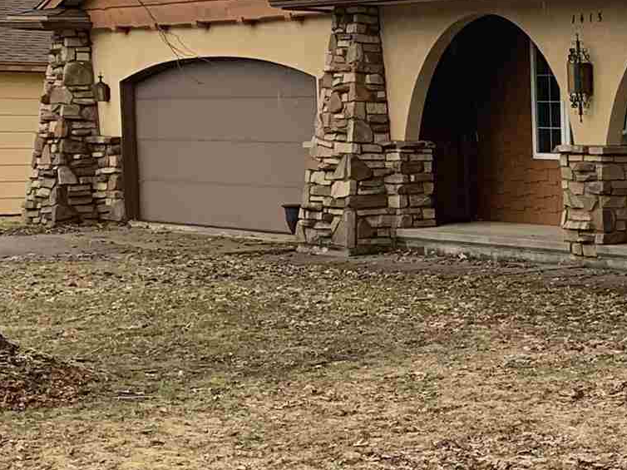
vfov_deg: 13.9
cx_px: 1156
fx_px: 1919
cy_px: 354
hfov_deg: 15.7
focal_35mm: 106
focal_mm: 4.25
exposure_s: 1/283
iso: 25
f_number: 1.8
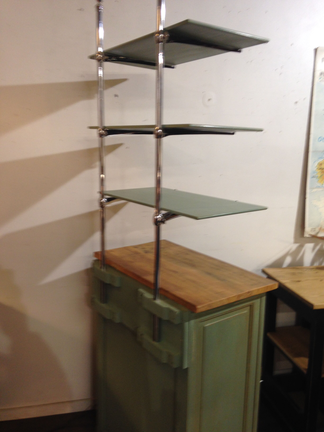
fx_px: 412
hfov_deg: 42.9
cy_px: 216
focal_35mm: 33
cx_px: 162
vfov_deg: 55.4
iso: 80
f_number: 2.4
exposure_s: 1/20
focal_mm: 4.12
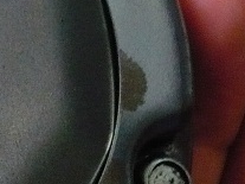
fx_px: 920
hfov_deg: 13.6
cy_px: 32
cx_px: -189
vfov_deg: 11.3
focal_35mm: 130
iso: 400
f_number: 2.8
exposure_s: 1/8
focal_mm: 5.8
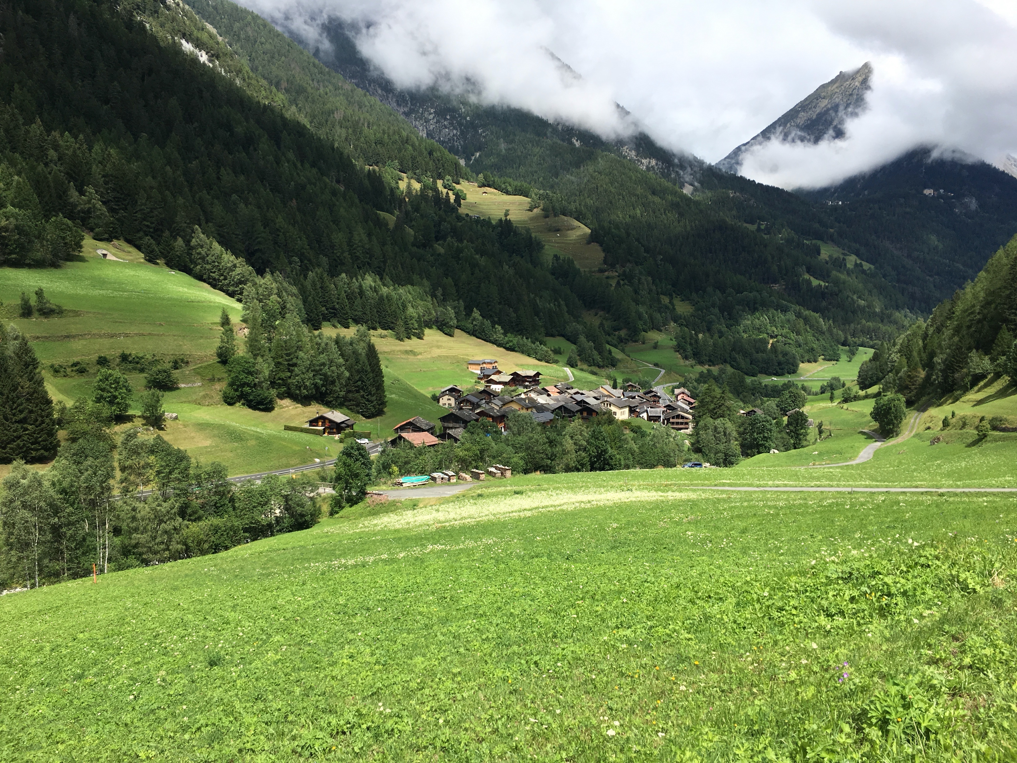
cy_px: 382
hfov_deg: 61.7
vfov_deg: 48.2
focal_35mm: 29
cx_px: 508
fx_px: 852
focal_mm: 4.15
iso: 25
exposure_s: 1/1399
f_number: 2.2
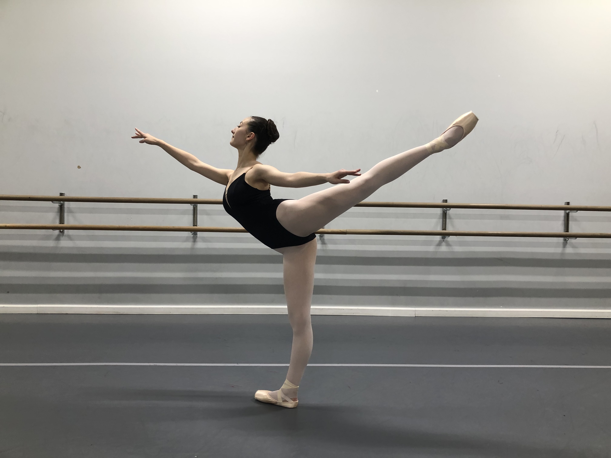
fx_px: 494
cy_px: 229
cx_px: 306
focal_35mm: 28
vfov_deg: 49.7
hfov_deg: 63.4
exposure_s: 1/40
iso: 25
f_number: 1.8
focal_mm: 3.99
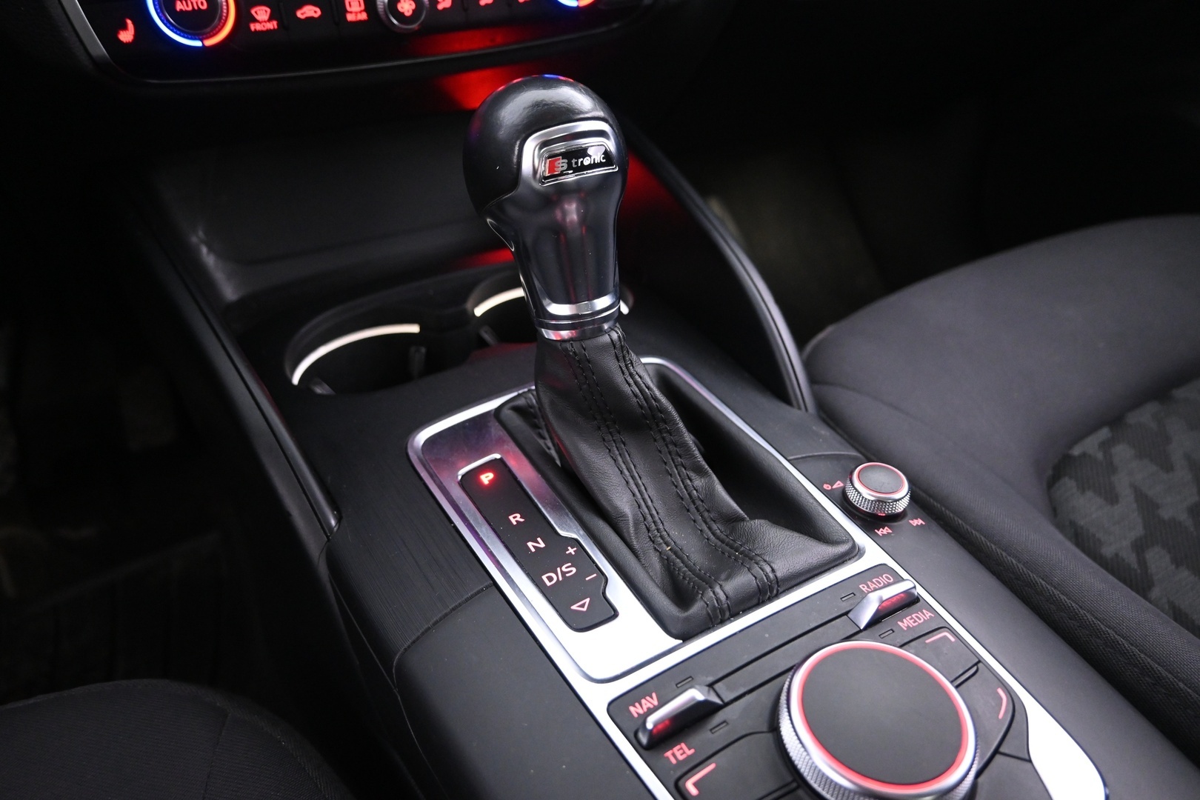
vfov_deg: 53.1
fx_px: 800
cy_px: 400
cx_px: 600
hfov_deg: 73.7
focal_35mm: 24
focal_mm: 16
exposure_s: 1/10
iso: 2500
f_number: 3.5
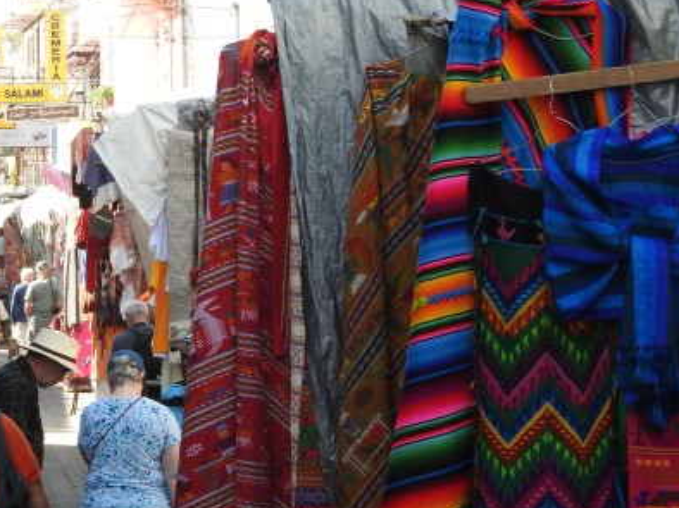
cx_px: 5
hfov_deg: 10.2
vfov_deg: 7.7
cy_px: 232
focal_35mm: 193
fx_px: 3783
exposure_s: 1/160
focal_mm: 17
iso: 100
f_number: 4.8
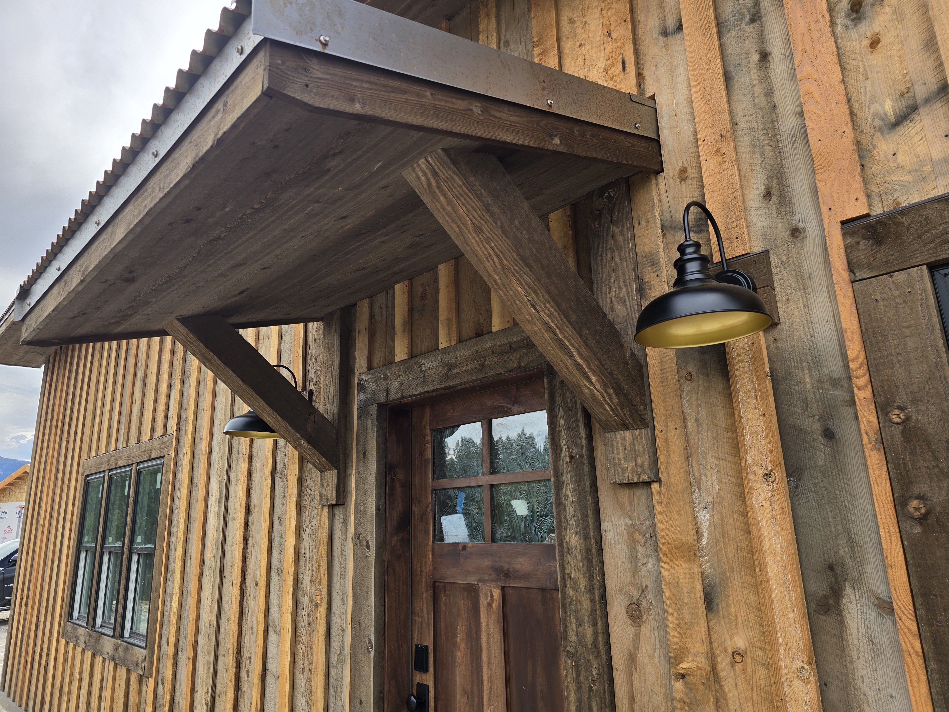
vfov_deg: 58.9
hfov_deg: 73.9
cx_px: 474
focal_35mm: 23
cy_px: 356
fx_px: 631
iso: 12
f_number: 1.7
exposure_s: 1/225
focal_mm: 6.3
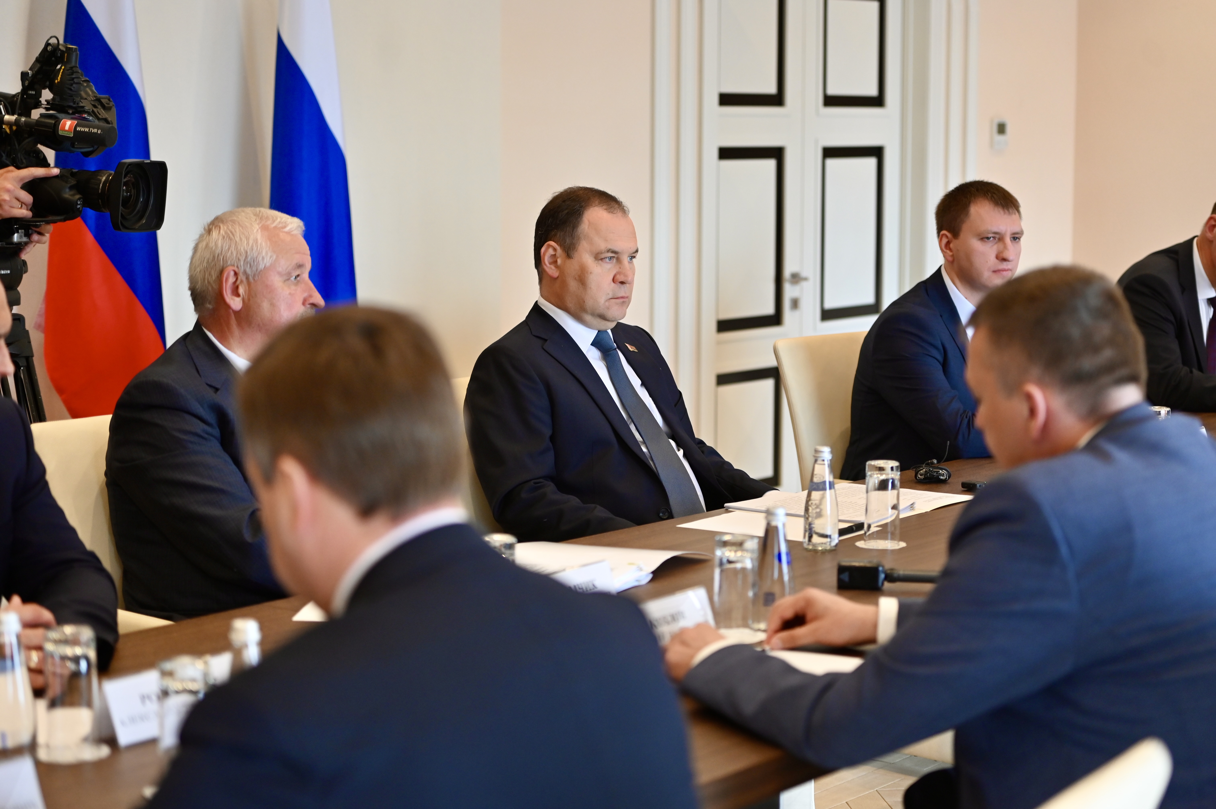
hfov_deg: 28.9
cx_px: 608
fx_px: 2363
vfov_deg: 19.4
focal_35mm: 70
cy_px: 404
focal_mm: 70
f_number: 2.8
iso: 1250
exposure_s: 1/200
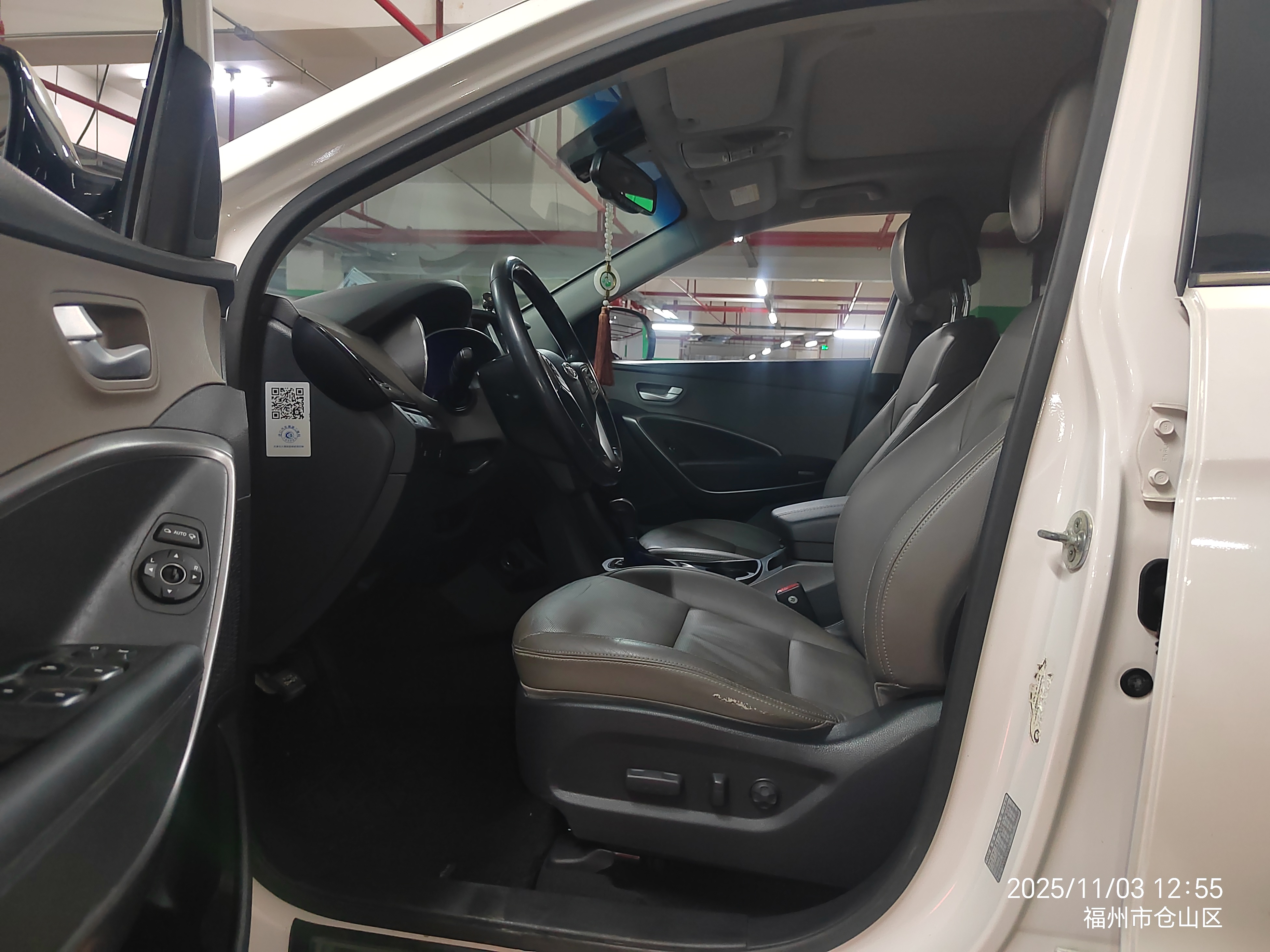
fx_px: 844
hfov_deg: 73.9
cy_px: 476
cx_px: 635
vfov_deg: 58.9
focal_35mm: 23
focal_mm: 5.52
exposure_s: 1/50
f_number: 1.9
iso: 3550
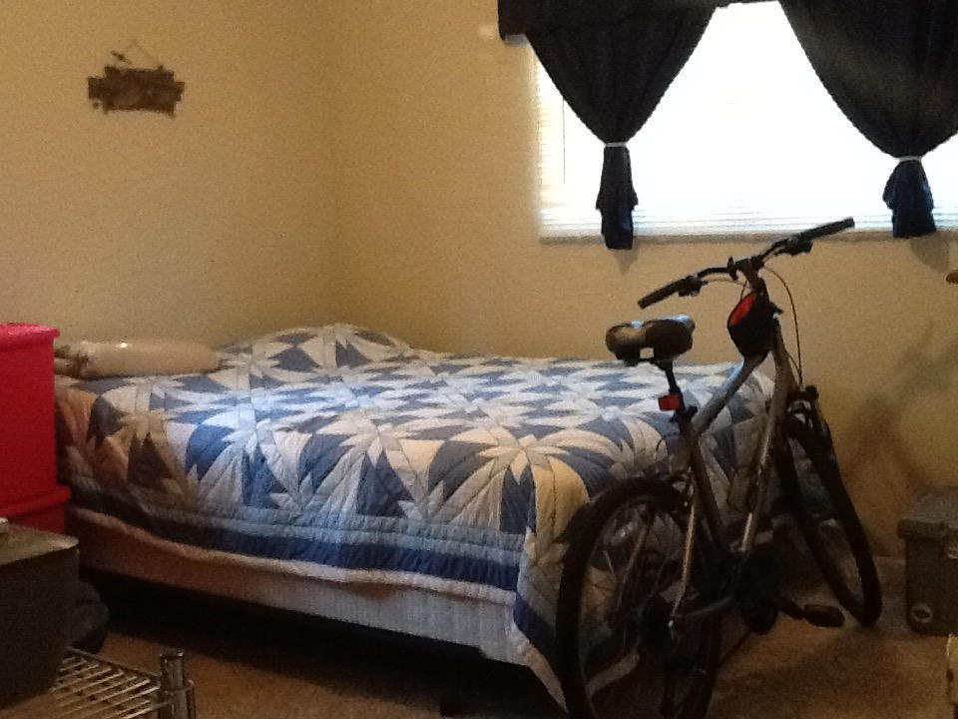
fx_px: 1218
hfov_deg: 42.9
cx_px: 479
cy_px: 360
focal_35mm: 44
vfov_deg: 32.9
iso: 320
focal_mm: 2.03
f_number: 2.4
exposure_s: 1/24
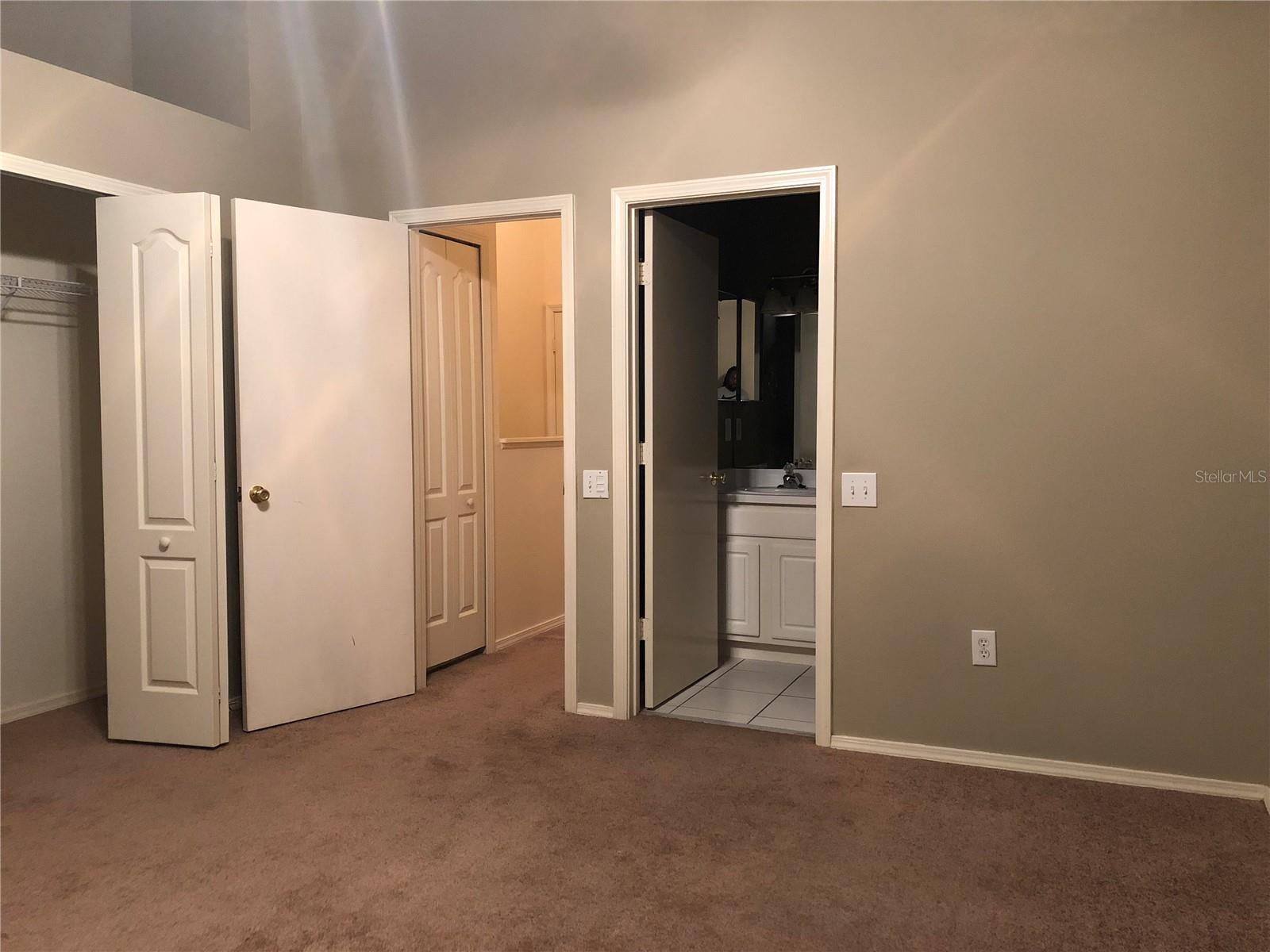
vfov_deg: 49.7
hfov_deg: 63.4
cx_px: 635
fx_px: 1027
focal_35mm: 28
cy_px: 476
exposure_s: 1/9
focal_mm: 4
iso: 100
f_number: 1.8
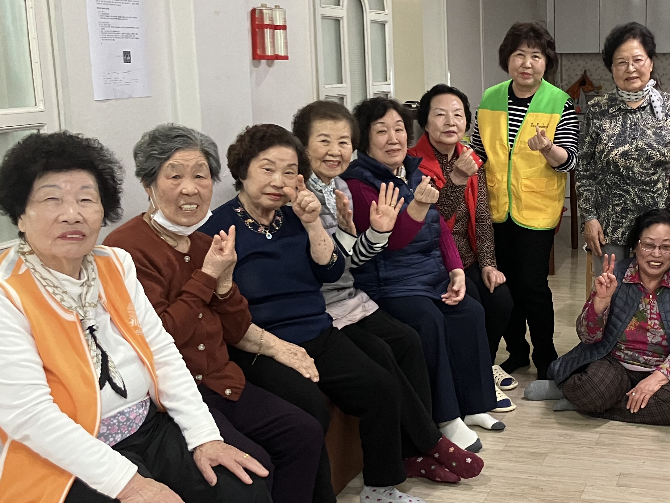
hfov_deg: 35.3
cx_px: 561
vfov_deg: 28.0
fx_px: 1006
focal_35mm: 52
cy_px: 253
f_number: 1.8
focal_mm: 3.99
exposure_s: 1/60
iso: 250
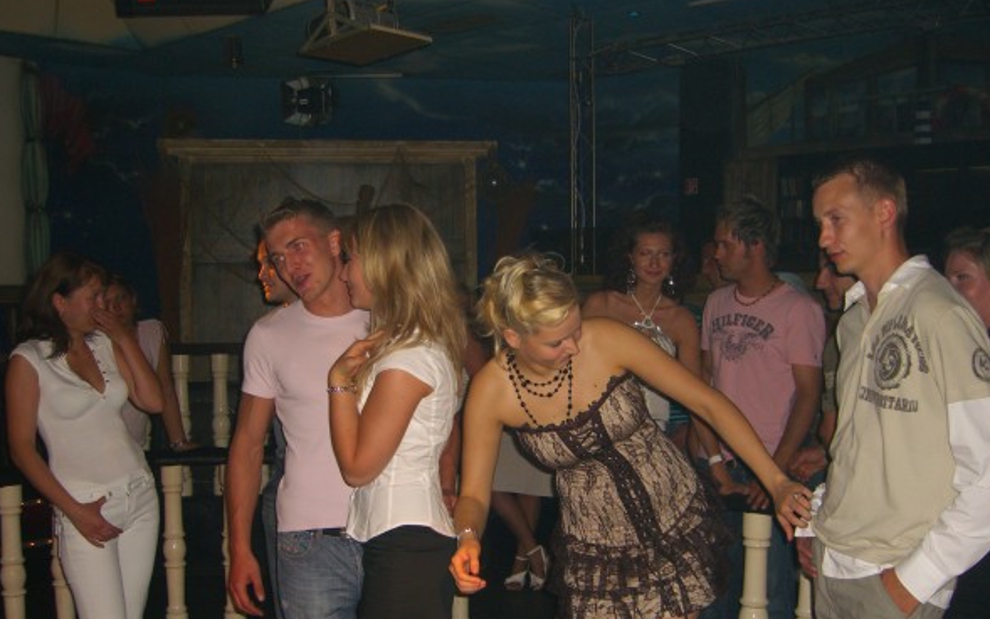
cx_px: 494
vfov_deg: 31.2
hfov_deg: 48.2
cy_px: 363
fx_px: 1106
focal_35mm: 41
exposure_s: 1/60
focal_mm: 7.9
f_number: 2.8
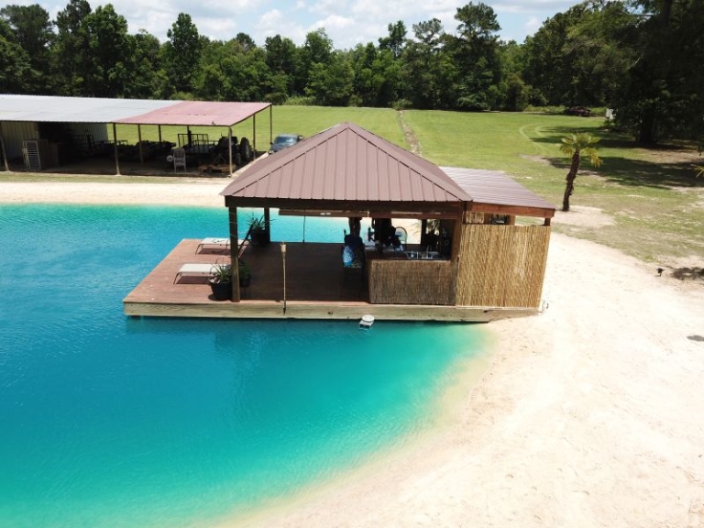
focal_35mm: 26
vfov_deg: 53.1
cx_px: 352
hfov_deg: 67.3
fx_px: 529
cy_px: 264
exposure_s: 1/1193
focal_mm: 4.73
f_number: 2.2
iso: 100
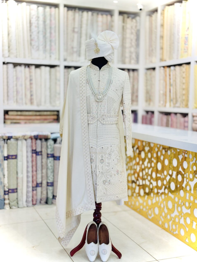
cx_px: 97
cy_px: 133
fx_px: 372
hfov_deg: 29.7
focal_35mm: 49
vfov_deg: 38.9
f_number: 1.78
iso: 64
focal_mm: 6.76
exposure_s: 1/470
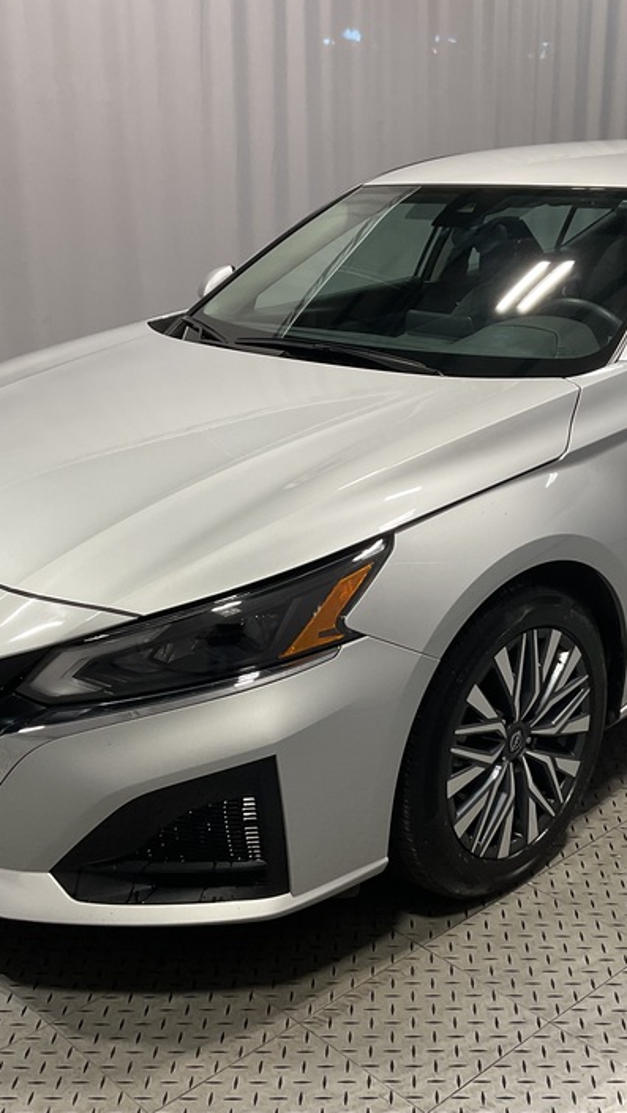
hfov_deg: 27.7
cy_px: 553
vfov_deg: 47.3
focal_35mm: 43
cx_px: 374
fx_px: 1270
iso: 40
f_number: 1.8
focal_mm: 3
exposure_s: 1/60
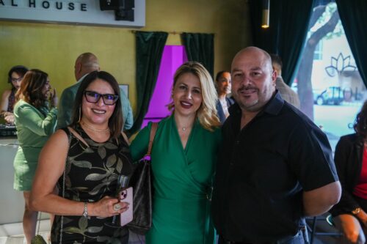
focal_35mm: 35
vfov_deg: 37.8
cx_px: 184
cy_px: 122
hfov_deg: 54.5
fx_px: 357
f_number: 3.2
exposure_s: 1/100
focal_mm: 35
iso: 3200
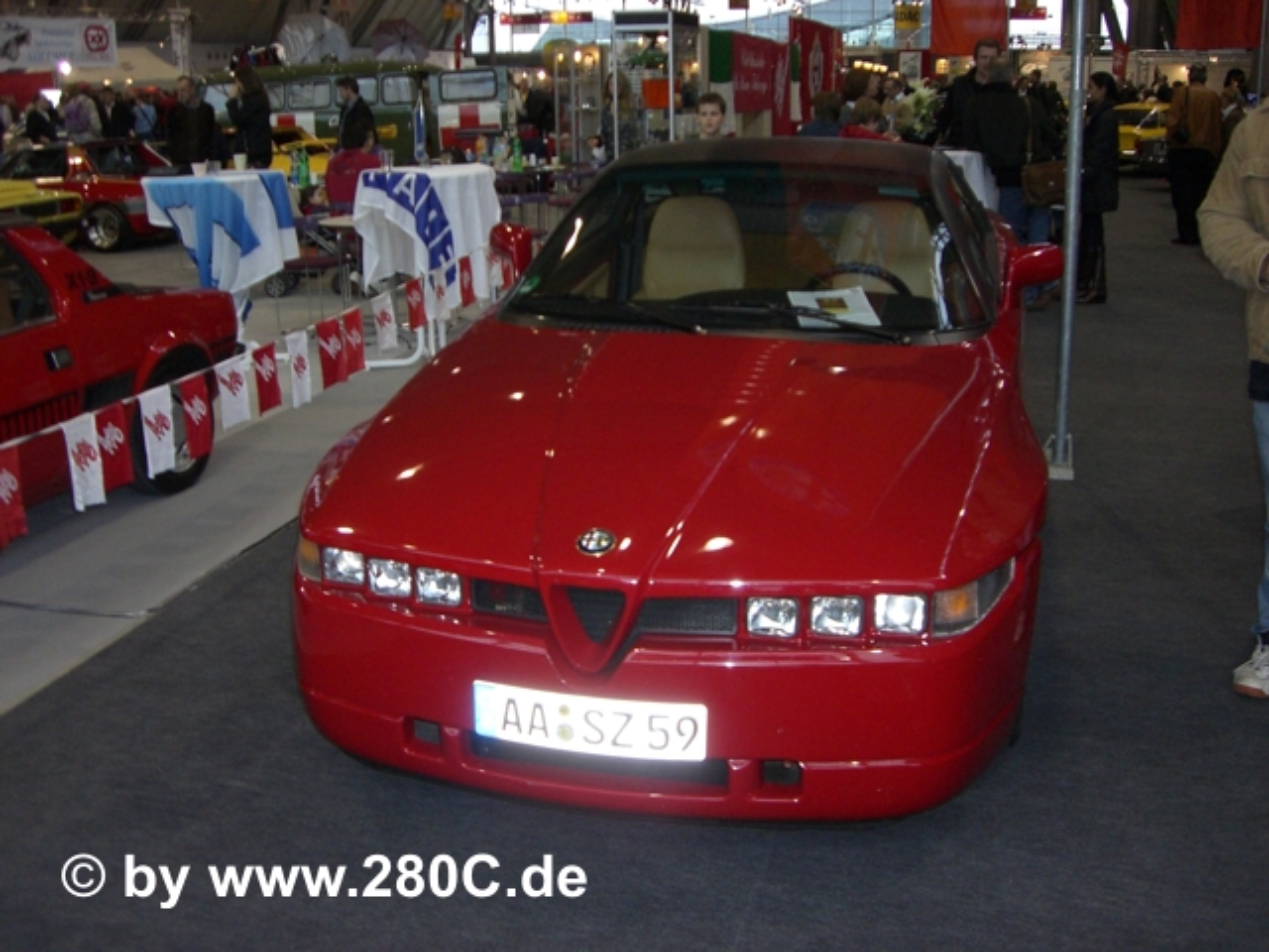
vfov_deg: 37.7
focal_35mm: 38
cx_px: 634
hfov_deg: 49.0
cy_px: 476
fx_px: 1393
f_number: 2.7
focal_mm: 6.2
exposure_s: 1/60
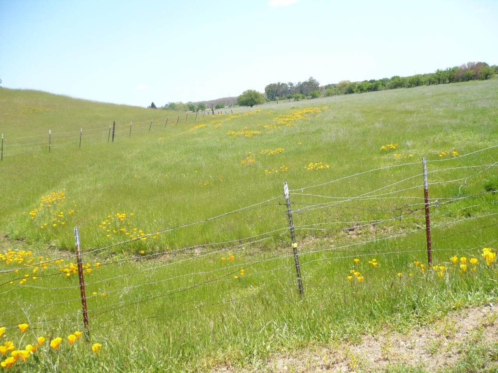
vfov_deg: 40.7
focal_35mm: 35
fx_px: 504
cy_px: 186
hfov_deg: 52.6
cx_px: 249
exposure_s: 1/800
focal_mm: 5.8
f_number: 2.8
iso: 100
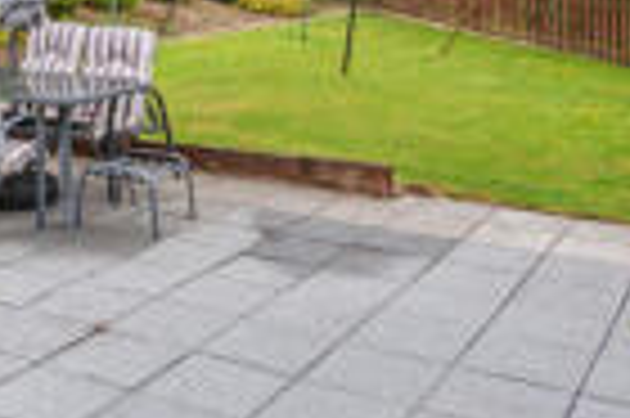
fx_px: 1014
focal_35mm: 58
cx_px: 86
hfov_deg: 33.1
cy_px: -47
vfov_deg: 22.0
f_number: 8
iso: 250
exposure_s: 1/60
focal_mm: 17
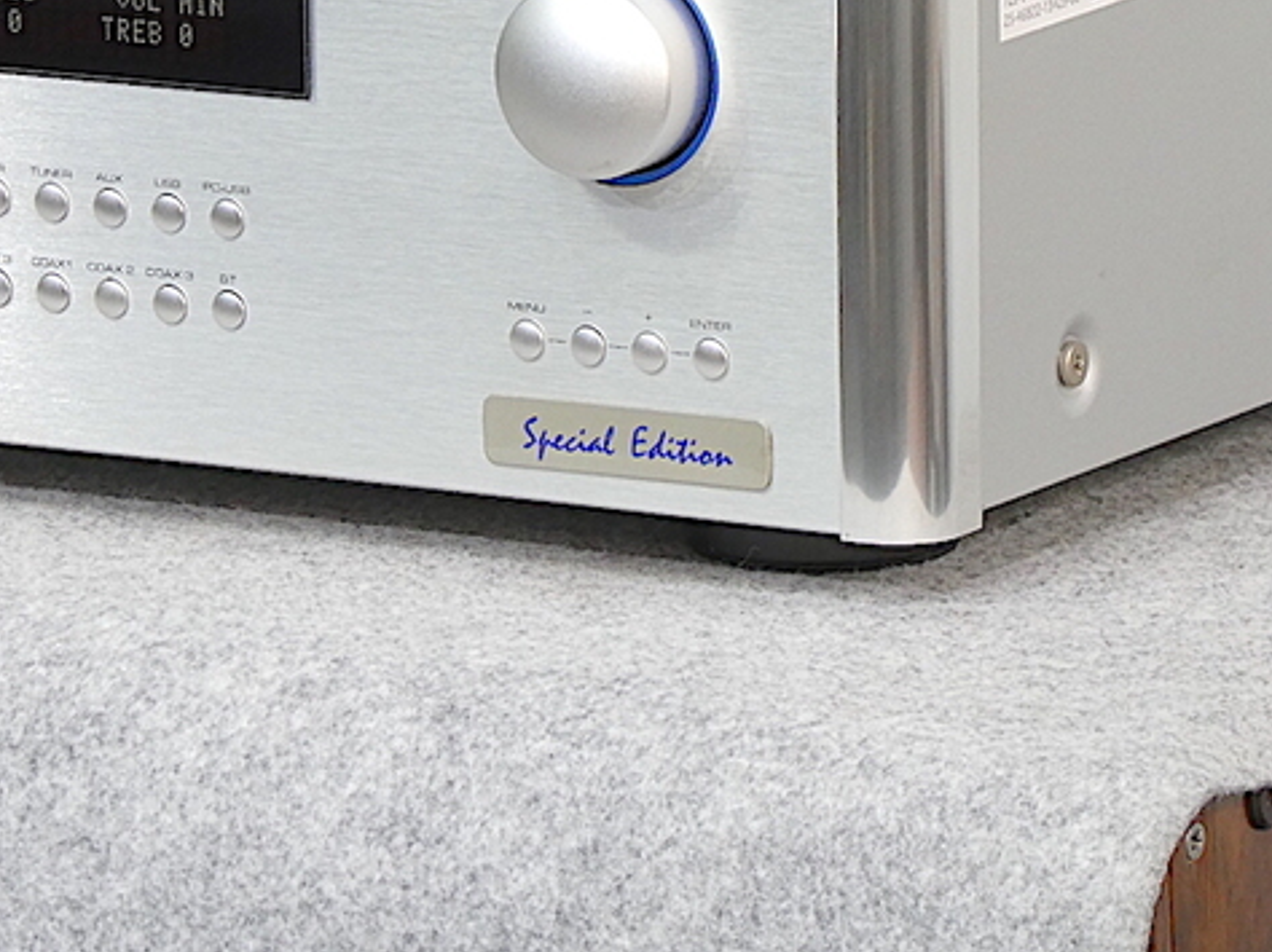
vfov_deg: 4.8
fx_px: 11239
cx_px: 413
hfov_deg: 6.5
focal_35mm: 306
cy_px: 51
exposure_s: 1/10
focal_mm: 27.1
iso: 200
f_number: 5.4
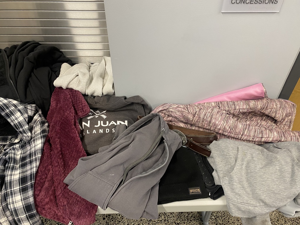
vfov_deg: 53.1
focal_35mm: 26
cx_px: 150
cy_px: 112
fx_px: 225
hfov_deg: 67.3
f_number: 1.8
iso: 200
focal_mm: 4.25
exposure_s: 1/60
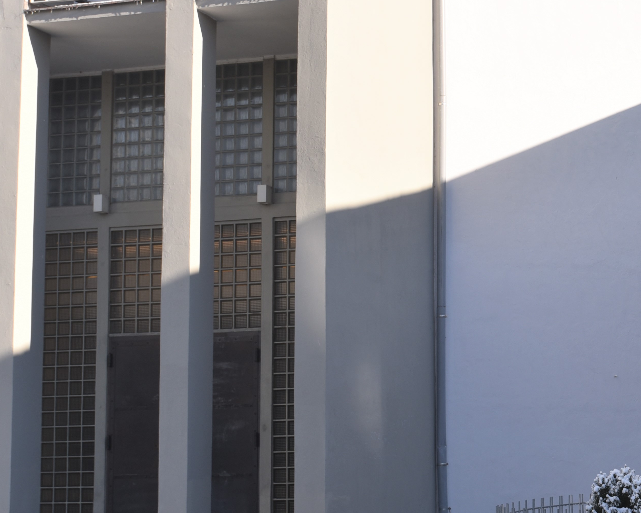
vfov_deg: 19.4
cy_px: 278
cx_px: 675
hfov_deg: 22.9
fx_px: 1499
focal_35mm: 79
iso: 100
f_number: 9
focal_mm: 35
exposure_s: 1/200
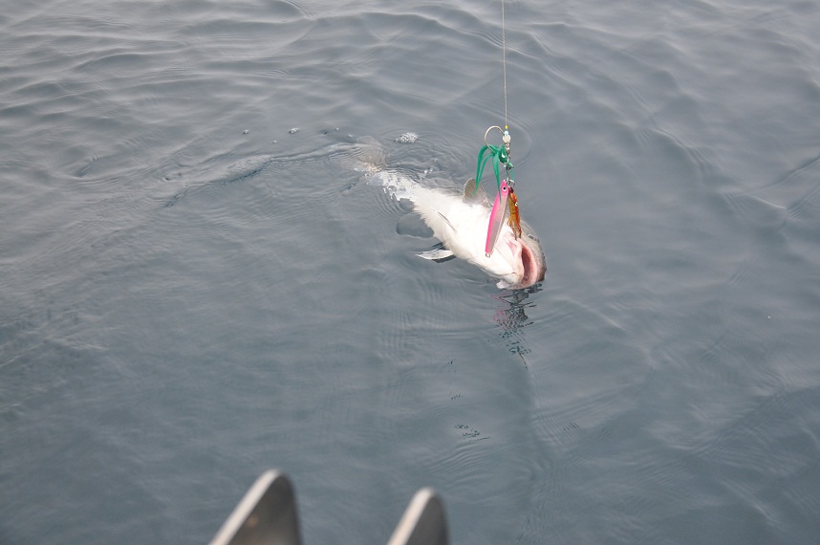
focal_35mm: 63
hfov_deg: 31.9
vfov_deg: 21.5
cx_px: 410
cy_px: 272
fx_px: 1433
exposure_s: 1/160
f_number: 6.3
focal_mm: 42
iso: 400
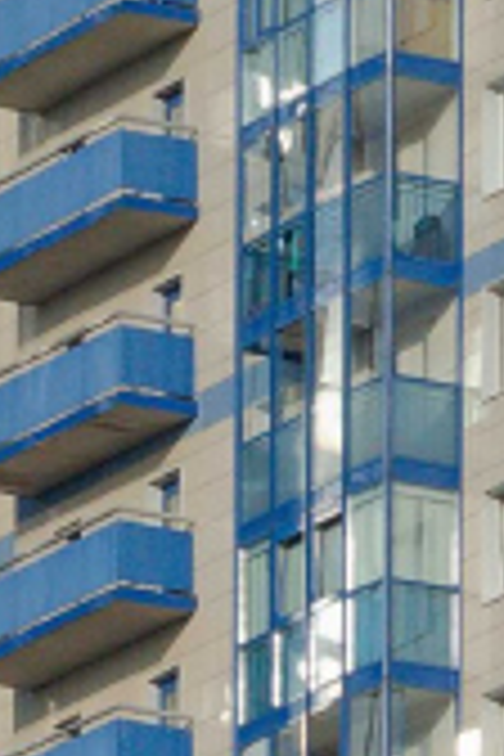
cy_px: 2871
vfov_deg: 3.1
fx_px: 13436
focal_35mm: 640
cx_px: 1096
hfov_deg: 2.1
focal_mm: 55
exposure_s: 1/500
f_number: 13
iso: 400
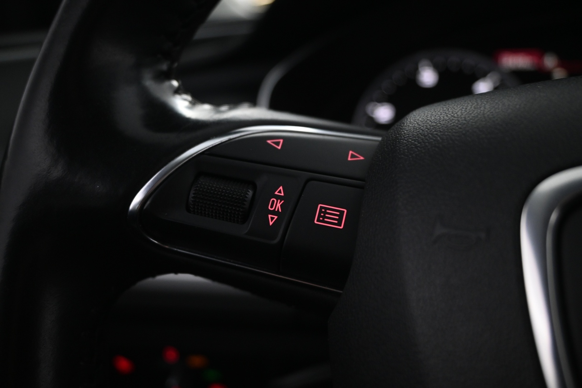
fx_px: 546
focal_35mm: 34
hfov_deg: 56.1
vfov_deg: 39.1
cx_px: 291
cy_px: 194
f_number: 4
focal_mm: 22.5
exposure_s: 1/20
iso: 1600
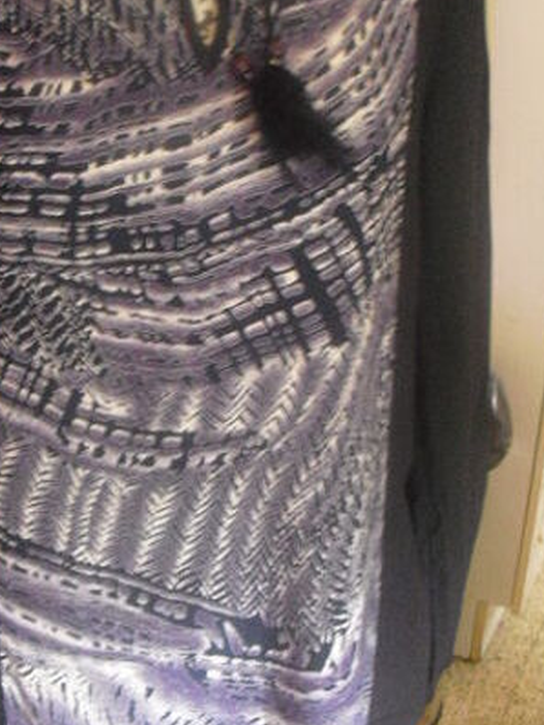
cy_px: 305
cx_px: 206
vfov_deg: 33.2
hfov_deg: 25.2
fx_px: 1215
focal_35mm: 58
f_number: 3.1
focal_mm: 6.3
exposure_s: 1/8
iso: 800
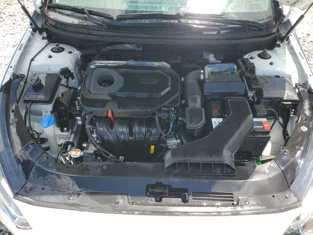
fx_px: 235
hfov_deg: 67.3
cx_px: 156
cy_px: 118
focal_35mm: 26
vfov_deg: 53.1
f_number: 1.5
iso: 50
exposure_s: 1/1000
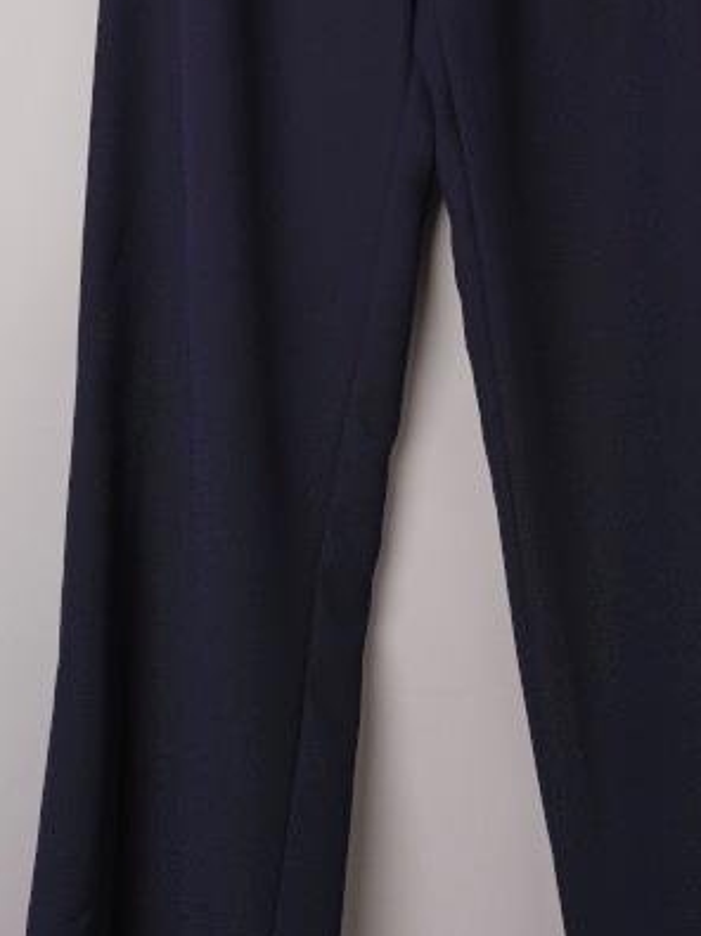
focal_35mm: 124
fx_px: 3350
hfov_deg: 11.9
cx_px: 433
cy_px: 136
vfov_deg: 15.7
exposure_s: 1/125
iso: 100
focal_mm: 63
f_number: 8
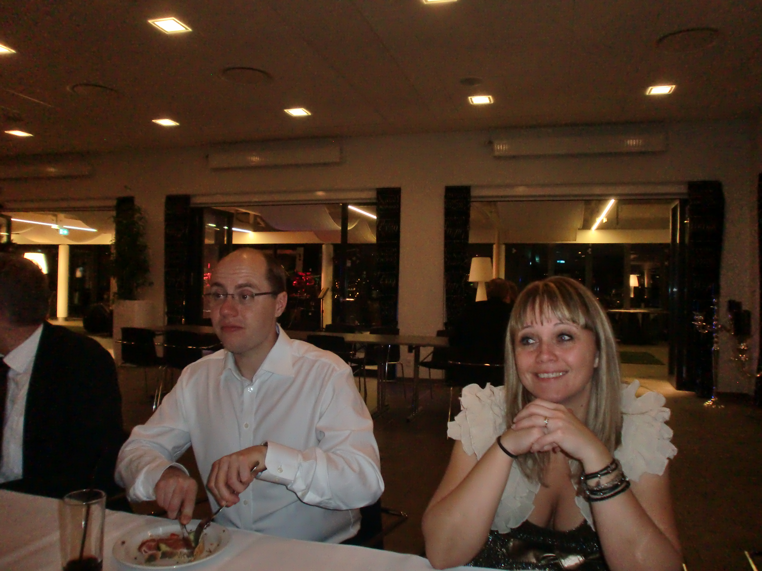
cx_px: 381
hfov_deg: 67.3
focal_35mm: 26
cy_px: 286
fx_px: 572
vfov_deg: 53.1
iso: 400
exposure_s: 1/25
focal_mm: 4.65
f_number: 2.6
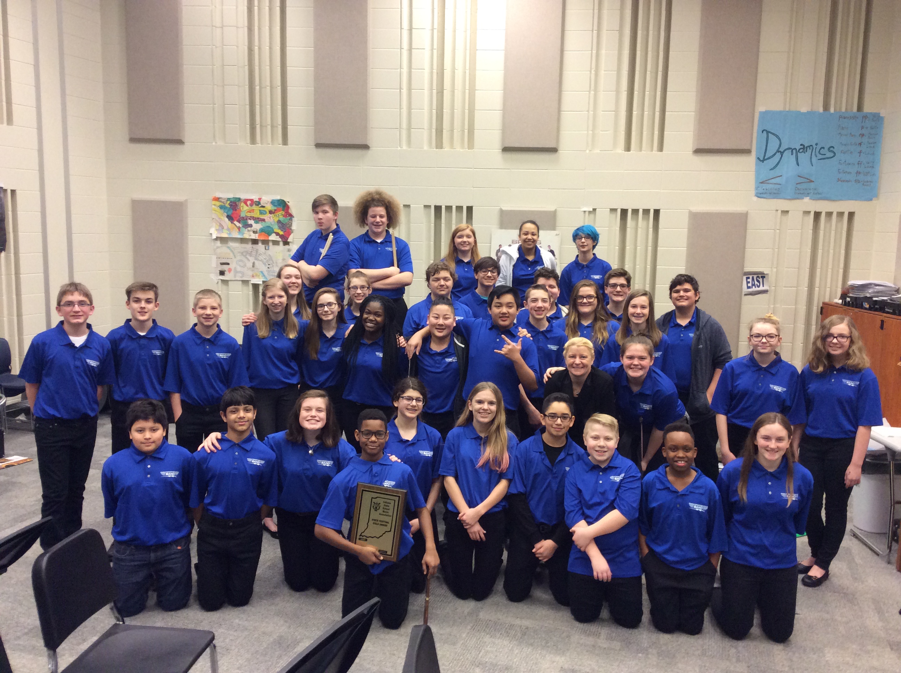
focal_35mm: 32
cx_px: 450
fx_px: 832
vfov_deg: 44.1
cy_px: 336
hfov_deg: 56.9
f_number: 2.4
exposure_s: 1/24
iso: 125
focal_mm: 3.3
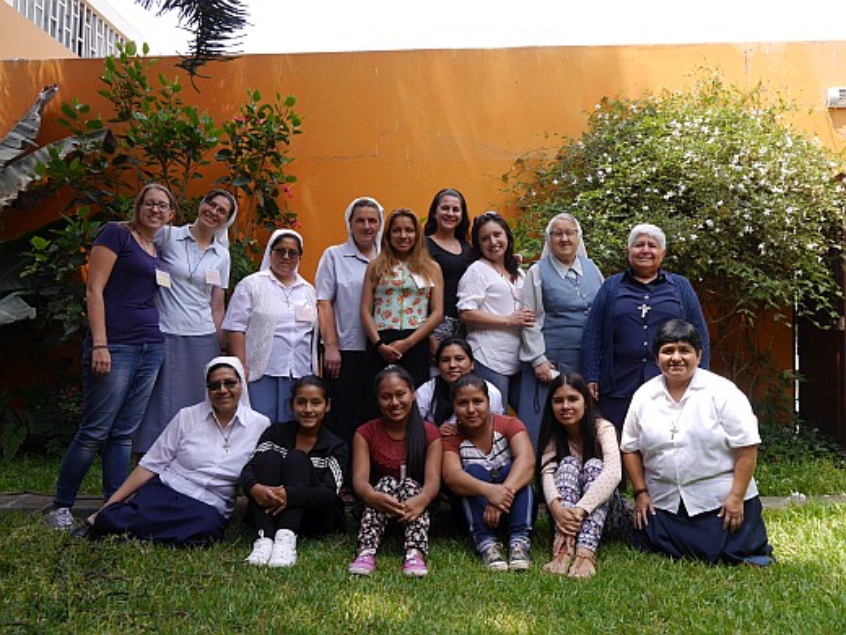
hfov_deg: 56.8
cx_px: 423
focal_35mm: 32
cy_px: 318
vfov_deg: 44.2
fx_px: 782
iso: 160
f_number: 5.6
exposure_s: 1/200
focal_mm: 16
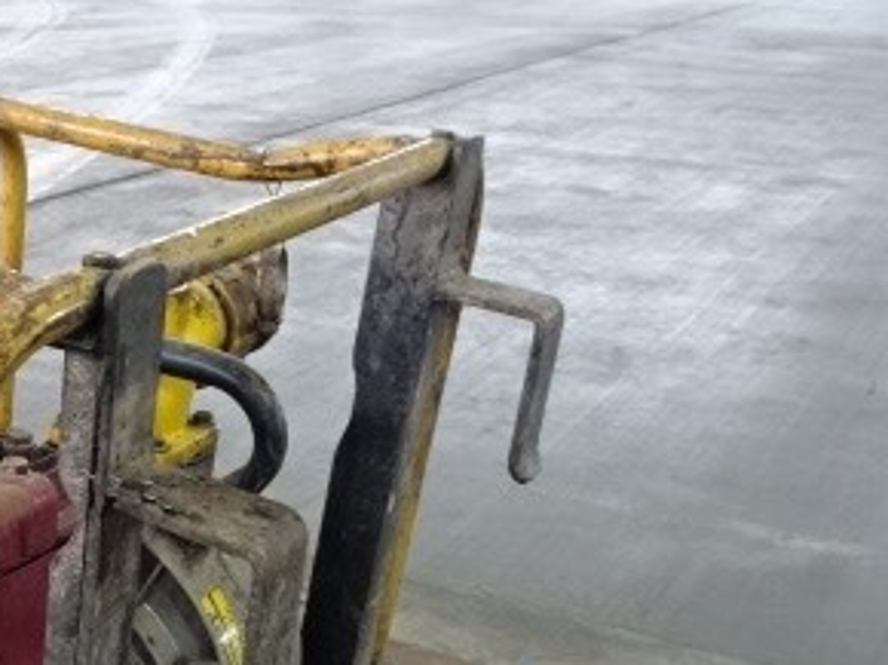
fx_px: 1358
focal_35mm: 53
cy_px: 723
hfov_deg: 33.8
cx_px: 55
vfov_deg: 25.6
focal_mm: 4.1
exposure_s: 1/30
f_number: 3.5
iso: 640
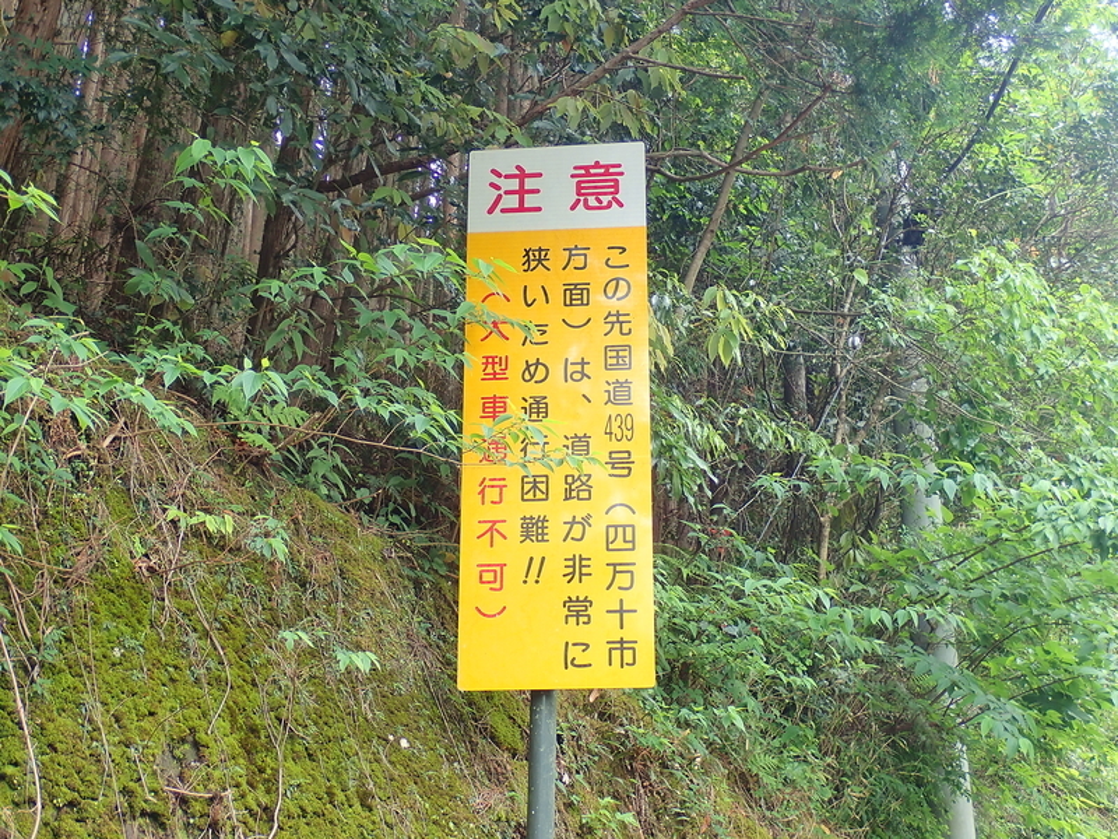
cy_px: 420
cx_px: 559
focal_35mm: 46
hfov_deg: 41.2
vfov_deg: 31.5
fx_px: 1486
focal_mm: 8.41
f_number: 3.1
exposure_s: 1/100
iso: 125
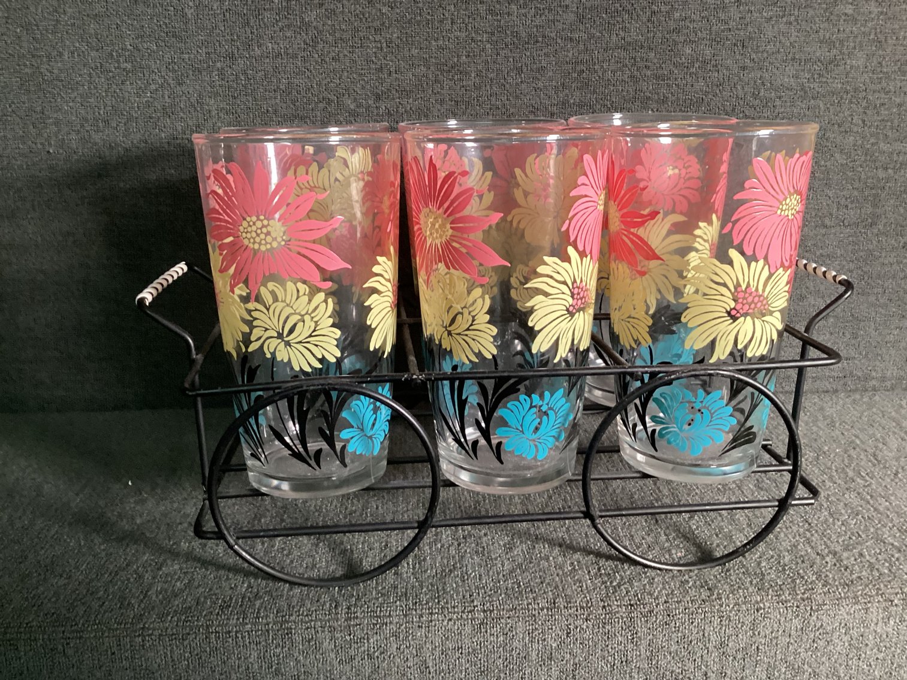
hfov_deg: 58.3
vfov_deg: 45.4
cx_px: 454
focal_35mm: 31
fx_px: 812
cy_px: 340
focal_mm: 3.3
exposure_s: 1/40
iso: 320
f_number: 2.4
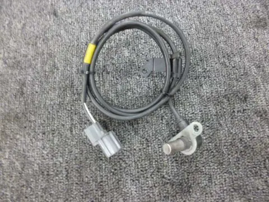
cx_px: 134
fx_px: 187
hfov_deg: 71.6
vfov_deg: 56.8
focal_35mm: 24
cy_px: 101
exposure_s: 1/13
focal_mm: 4.3
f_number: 2.5
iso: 800
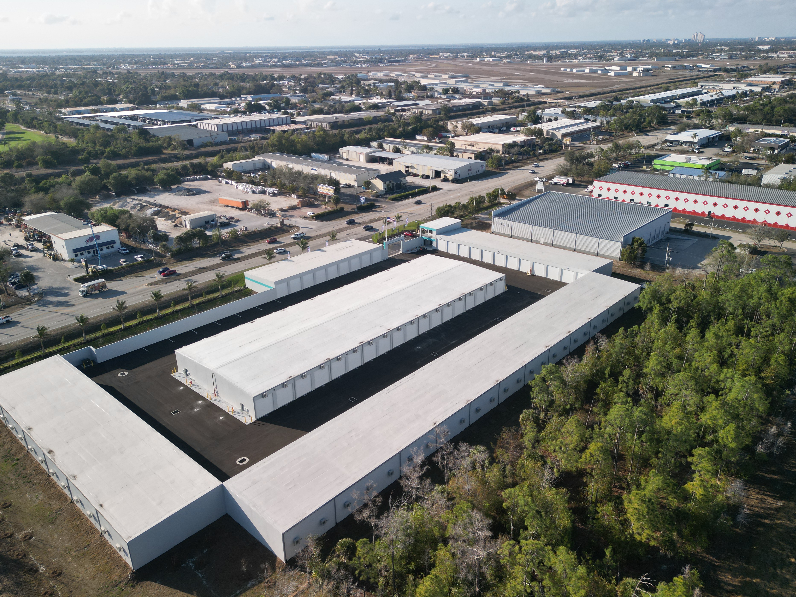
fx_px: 598
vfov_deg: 53.1
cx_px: 397
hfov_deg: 67.3
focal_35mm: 26
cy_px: 294
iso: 130
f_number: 1.7
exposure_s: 1/1250
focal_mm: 6.72
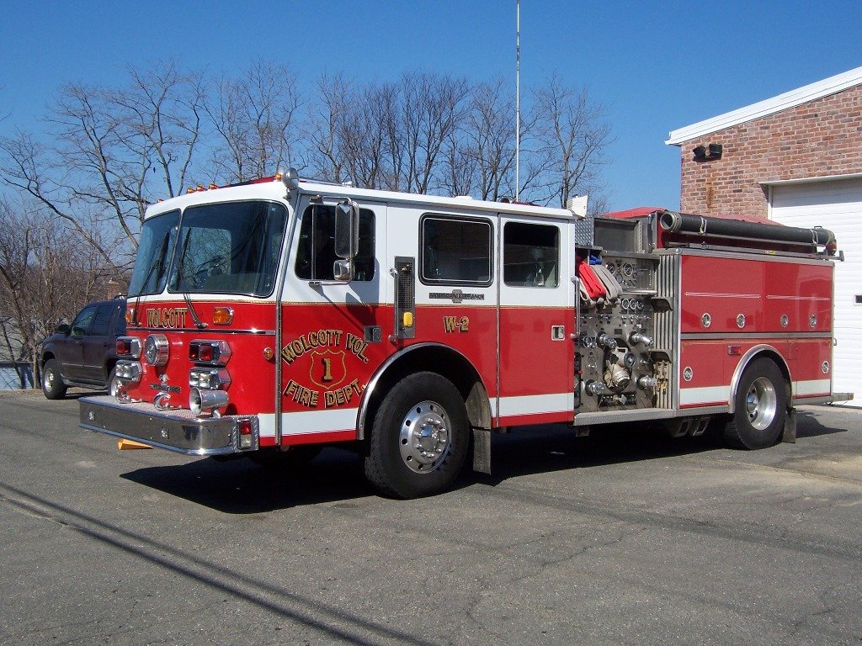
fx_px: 996
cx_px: 431
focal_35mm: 40
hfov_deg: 46.8
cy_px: 323
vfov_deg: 36.0
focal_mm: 6.7
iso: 80
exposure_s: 1/1000
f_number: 4.8
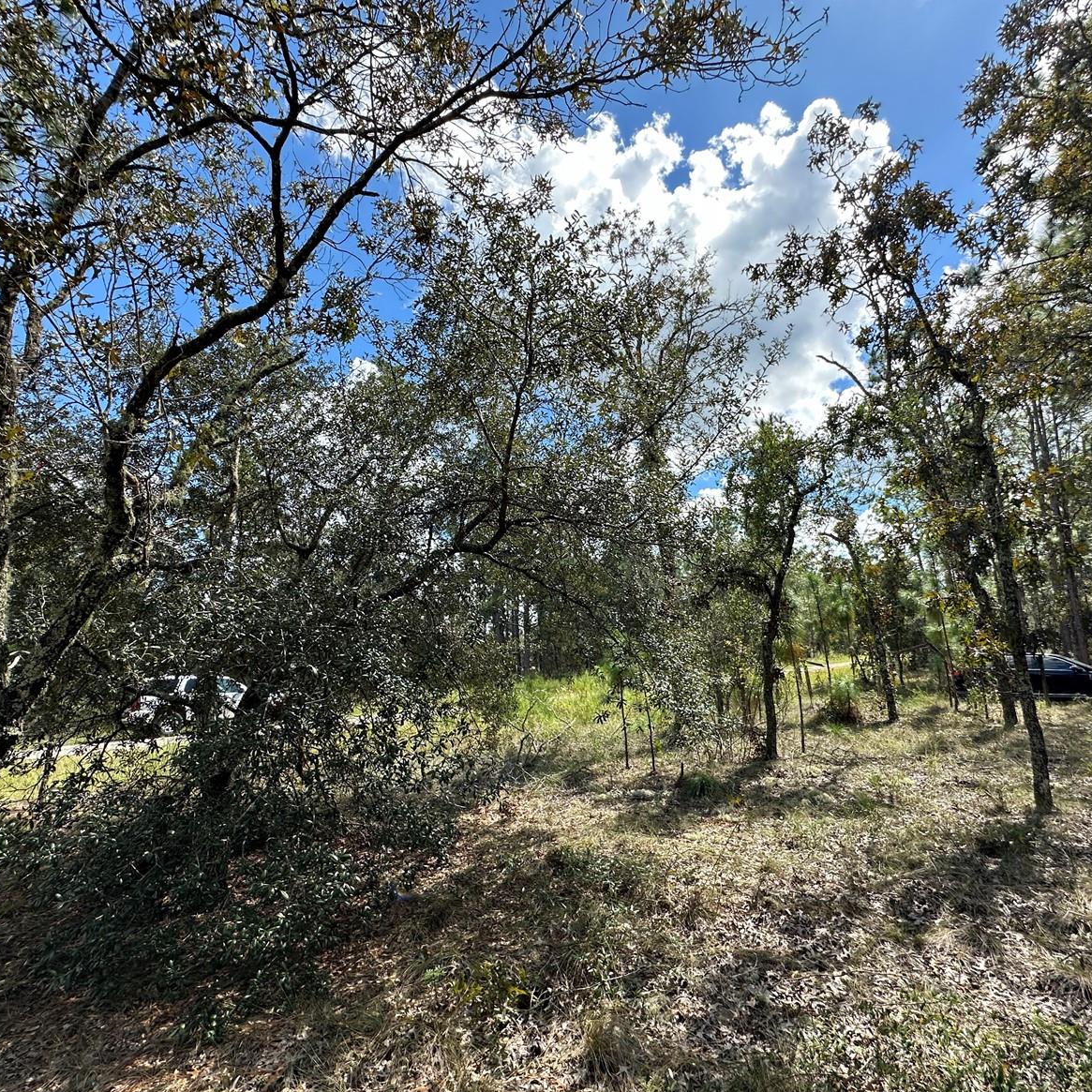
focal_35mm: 17
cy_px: 547
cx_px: 575
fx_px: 607
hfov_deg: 83.9
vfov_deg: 84.0
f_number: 2.2
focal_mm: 2.22
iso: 40
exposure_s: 1/769
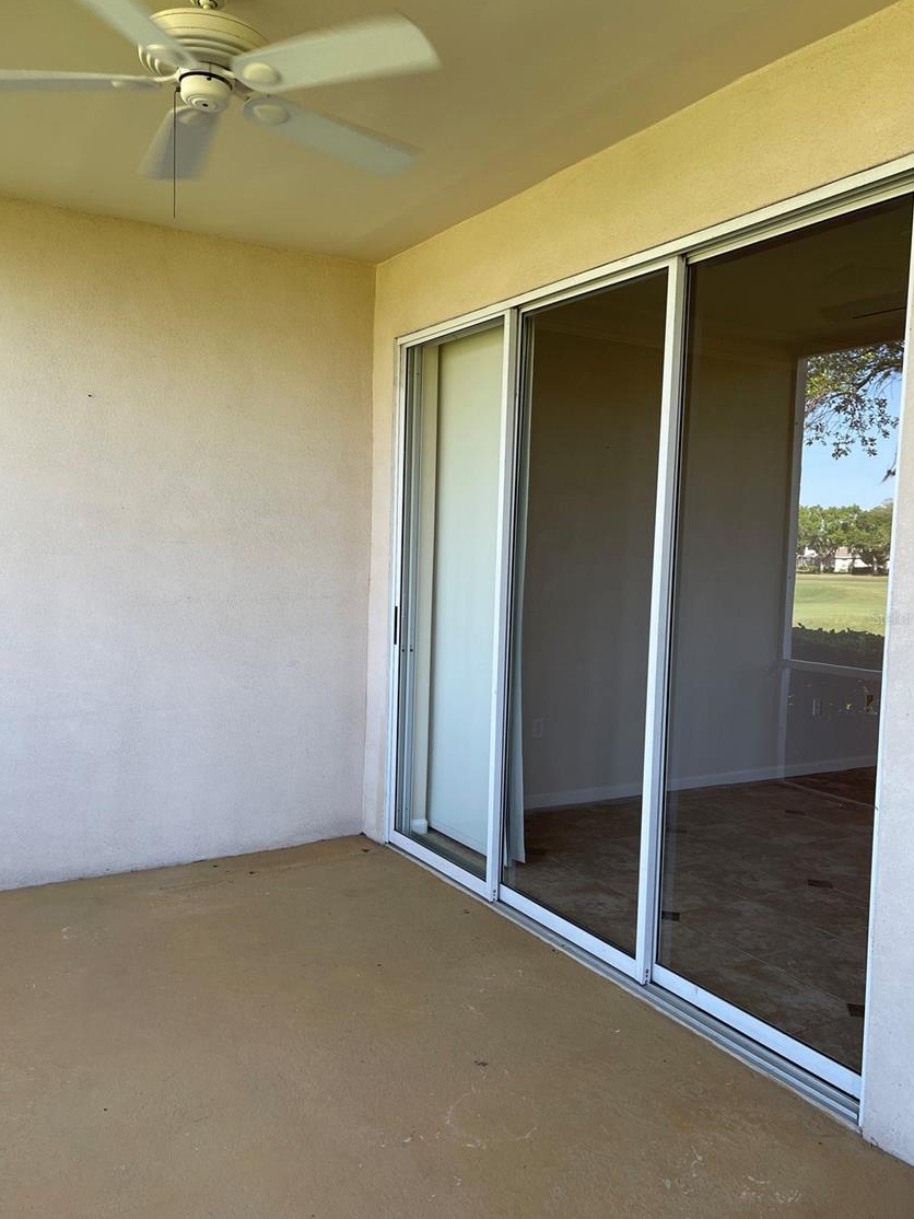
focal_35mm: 28
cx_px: 456
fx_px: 985
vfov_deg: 63.4
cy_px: 617
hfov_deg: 49.8
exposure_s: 1/121
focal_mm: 5.1
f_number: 1.6
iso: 50
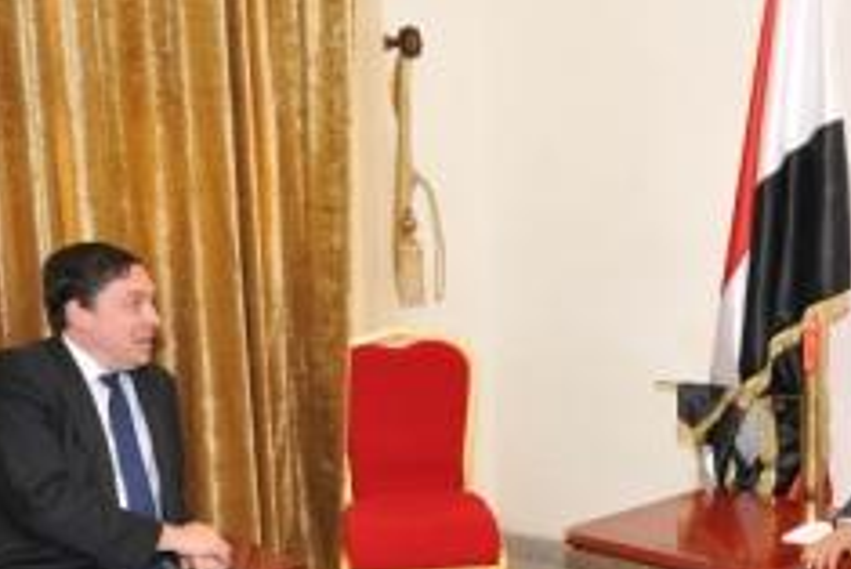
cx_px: 619
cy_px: 415
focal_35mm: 61
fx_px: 1443
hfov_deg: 32.4
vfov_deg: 22.1
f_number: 2.8
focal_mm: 32
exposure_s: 1/80
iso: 400
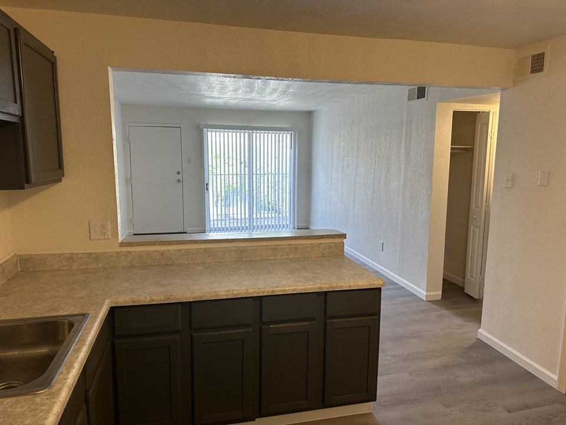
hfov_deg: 71.6
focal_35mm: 24
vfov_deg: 56.8
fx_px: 392
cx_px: 283
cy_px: 212
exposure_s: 1/120
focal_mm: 6.86
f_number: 1.78
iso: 160
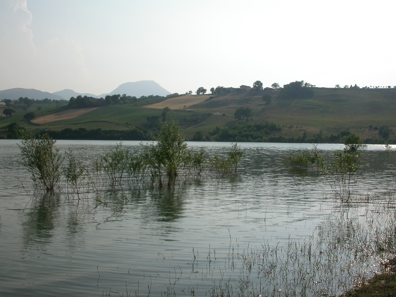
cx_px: 198
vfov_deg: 37.7
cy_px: 148
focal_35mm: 38
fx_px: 435
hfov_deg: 49.0
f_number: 7.5
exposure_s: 1/730
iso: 100
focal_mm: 7.85
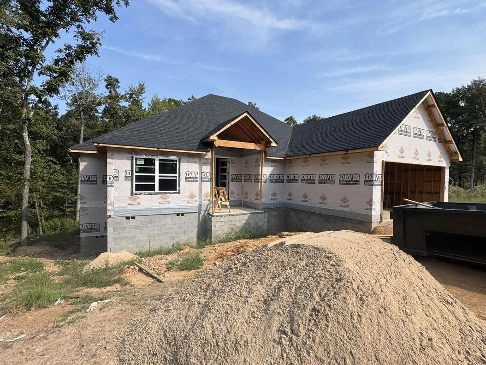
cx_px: 251
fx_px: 239
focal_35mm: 17
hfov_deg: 91.0
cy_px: 185
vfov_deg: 74.7
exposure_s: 1/1277
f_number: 2.2
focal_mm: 2.22
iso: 50
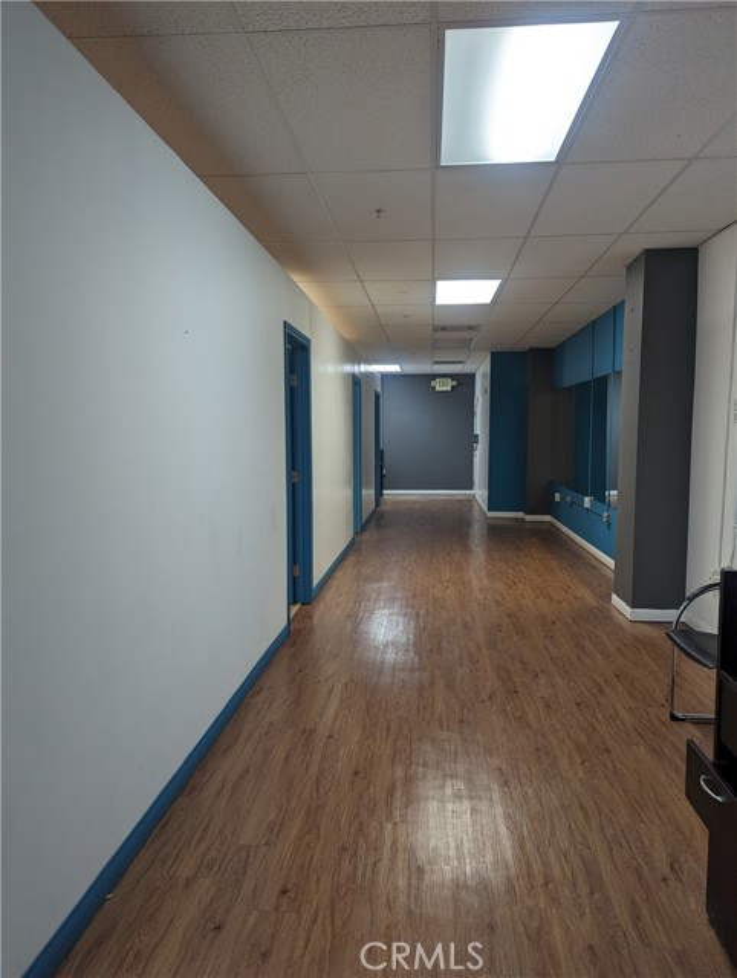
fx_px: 679
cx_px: 368
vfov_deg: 71.5
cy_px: 489
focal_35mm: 24
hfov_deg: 56.9
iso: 105
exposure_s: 1/60
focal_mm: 6.81
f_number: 1.85
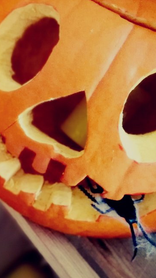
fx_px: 537
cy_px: 106
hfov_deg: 15.3
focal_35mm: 73
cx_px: -80
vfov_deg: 28.9
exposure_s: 1/16.7
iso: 1250
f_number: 4
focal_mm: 3.95
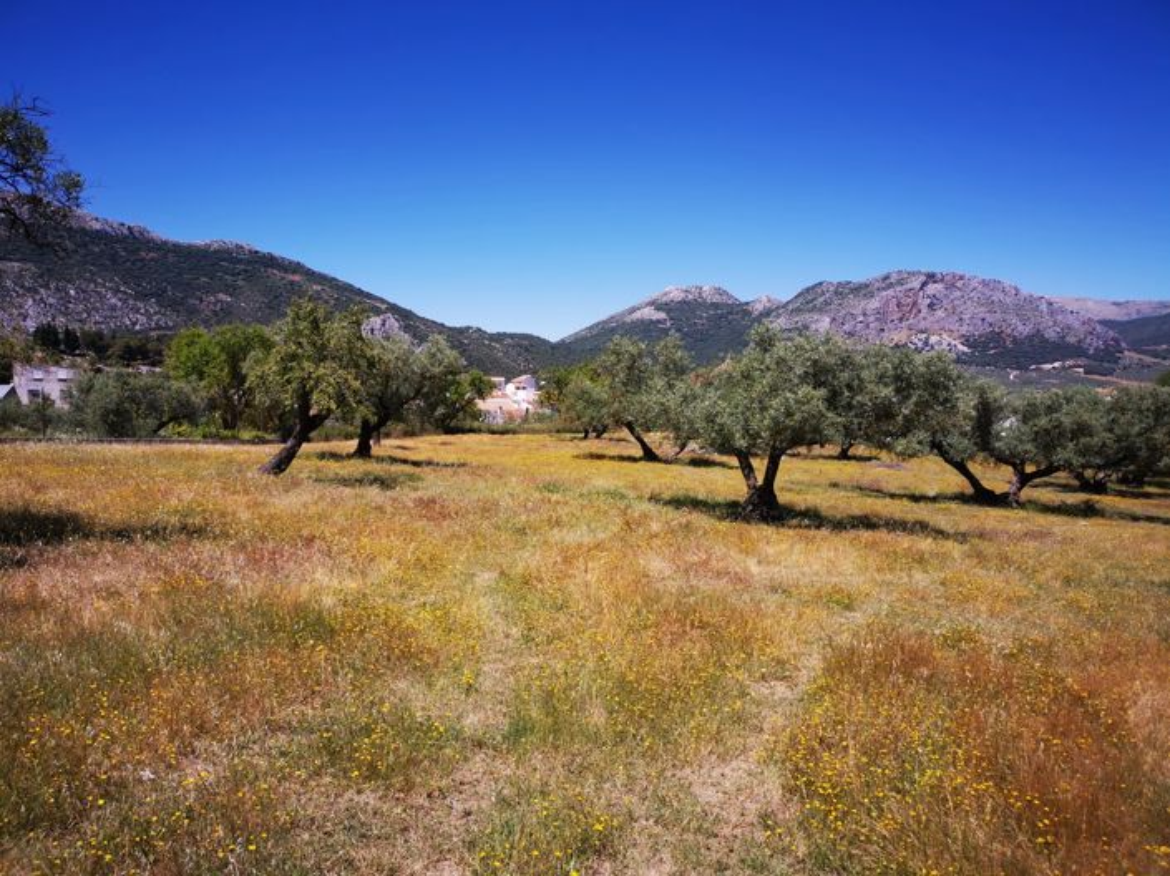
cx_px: 585
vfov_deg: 51.3
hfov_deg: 65.3
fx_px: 912
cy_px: 438
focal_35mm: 27
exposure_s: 1/2037
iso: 50
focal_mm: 5.58
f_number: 1.8
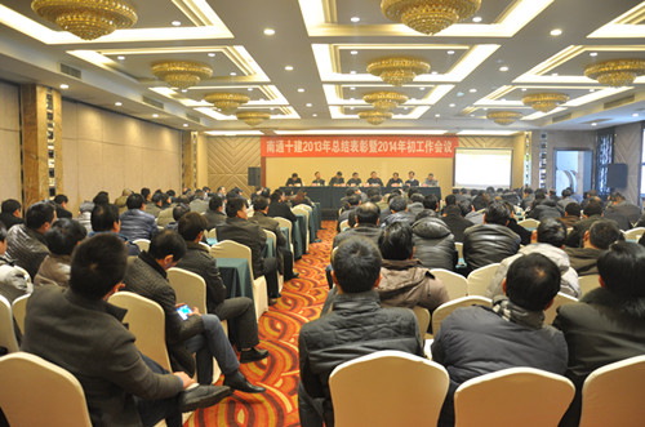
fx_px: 483
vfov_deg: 47.7
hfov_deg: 67.5
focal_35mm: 27
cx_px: 322
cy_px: 214
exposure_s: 1/15
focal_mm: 18
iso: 720
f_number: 4
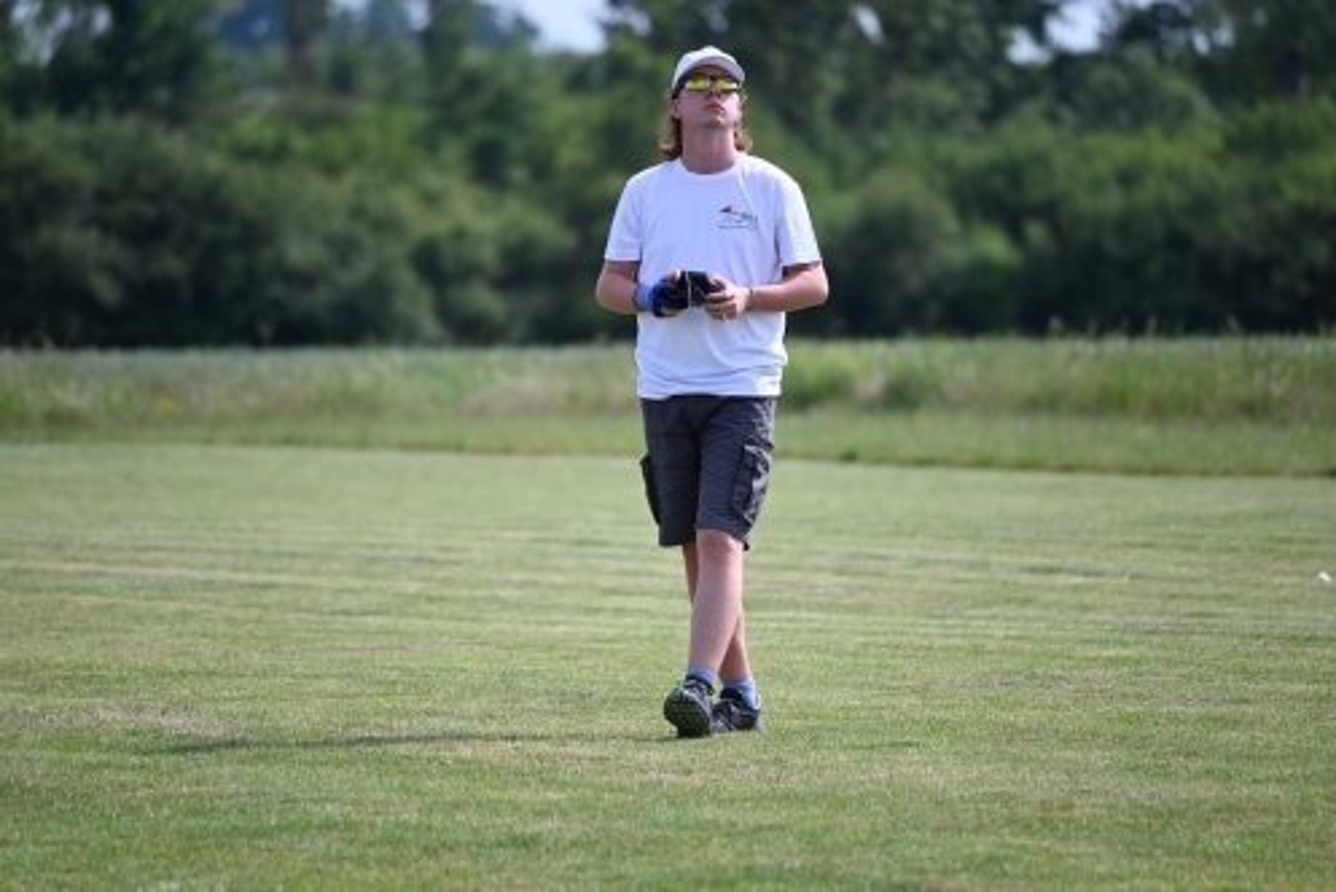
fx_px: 14852
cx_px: 668
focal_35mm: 400
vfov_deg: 3.4
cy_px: 446
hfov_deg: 5.2
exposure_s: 1/1000
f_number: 6.3
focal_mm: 400
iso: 320
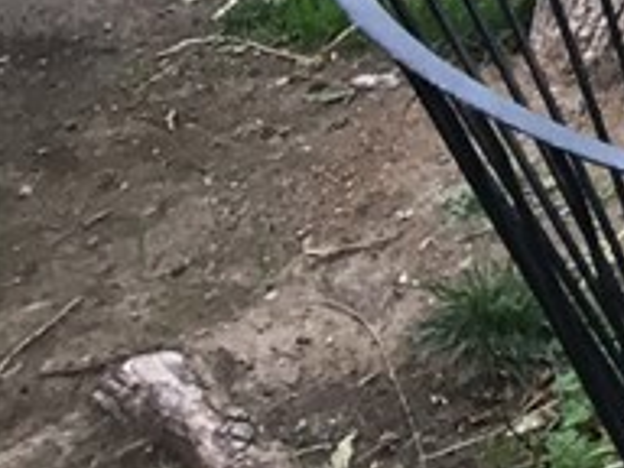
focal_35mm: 155
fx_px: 2794
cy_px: -770
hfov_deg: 10.4
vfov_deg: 8.5
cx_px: 1658
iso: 64
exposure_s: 1/30
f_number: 2.2
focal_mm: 4.15
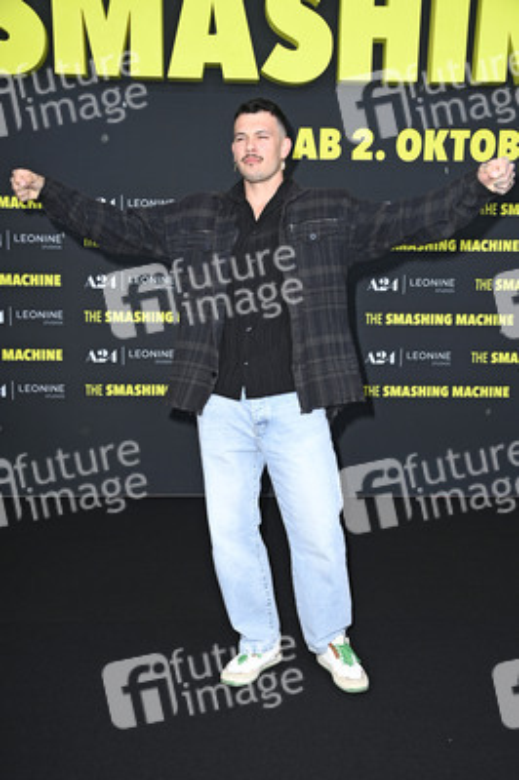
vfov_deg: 44.5
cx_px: 260
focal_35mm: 44
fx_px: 953
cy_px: 390
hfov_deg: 30.5
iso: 640
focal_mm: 44
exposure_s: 1/250
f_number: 5.6
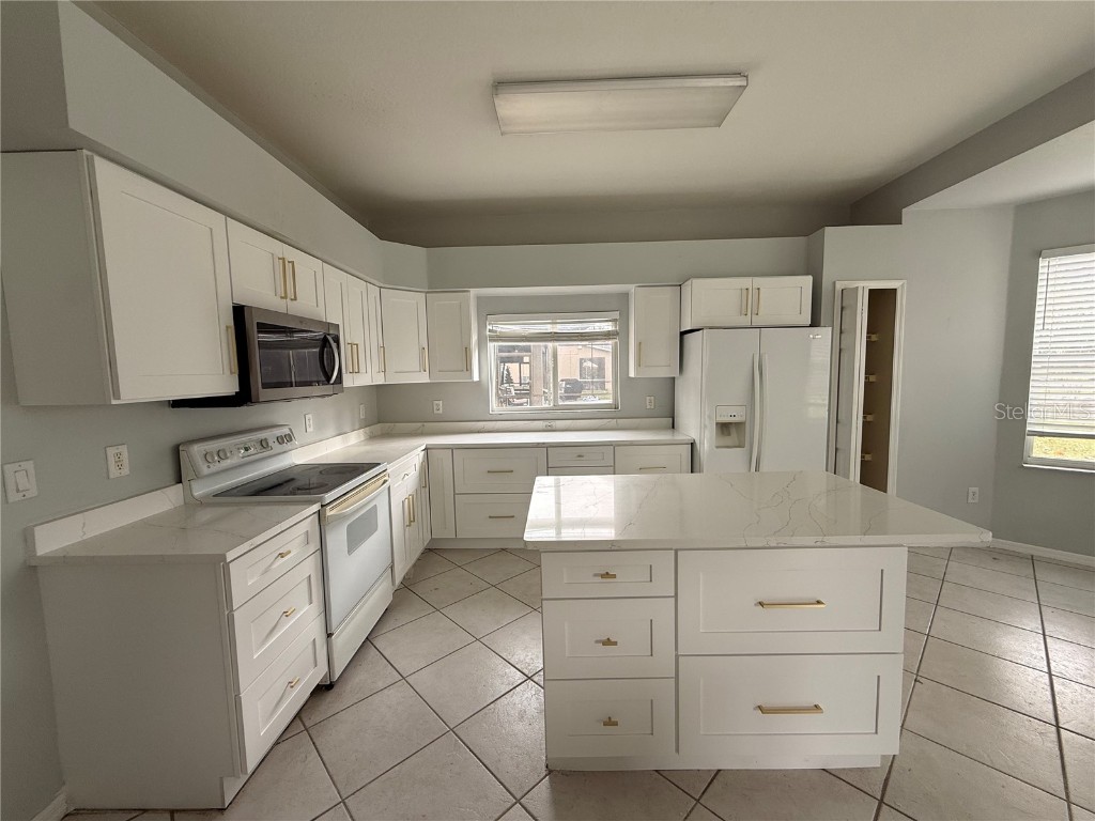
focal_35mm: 14
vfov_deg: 85.7
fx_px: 443
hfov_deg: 102.1
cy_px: 410
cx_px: 548
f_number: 2.2
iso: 64
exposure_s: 1/99
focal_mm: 2.22
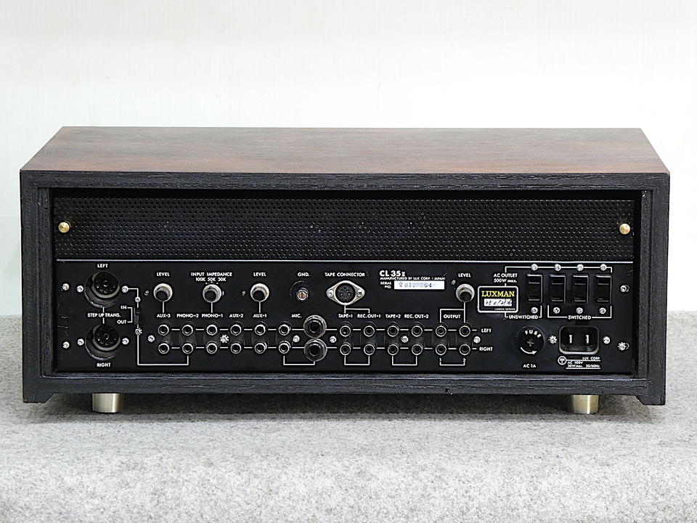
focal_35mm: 143
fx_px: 2879
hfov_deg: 13.8
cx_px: 348
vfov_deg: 10.4
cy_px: 262
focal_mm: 25.6
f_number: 5.4
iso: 200
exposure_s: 1/5
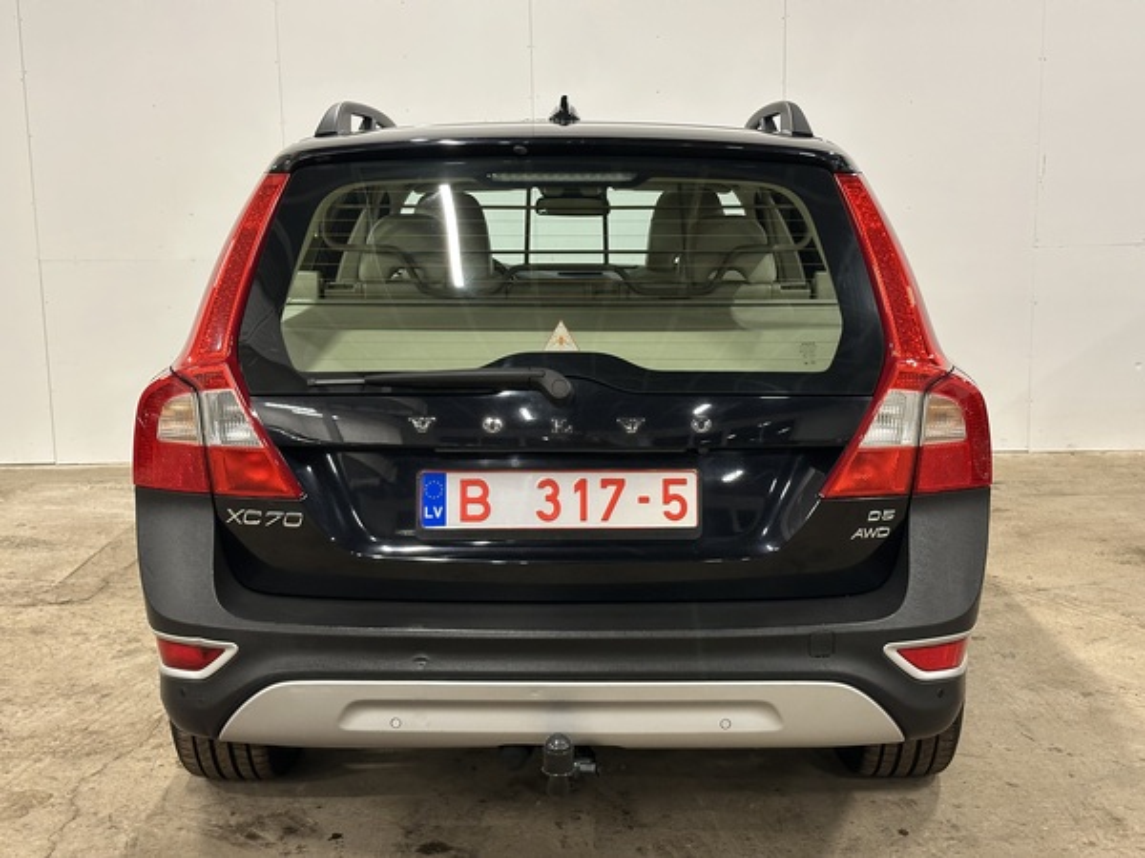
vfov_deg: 30.3
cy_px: 429
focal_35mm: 48
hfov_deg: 39.7
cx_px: 572
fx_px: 1588
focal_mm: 6.86
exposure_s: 1/50
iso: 250
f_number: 1.78
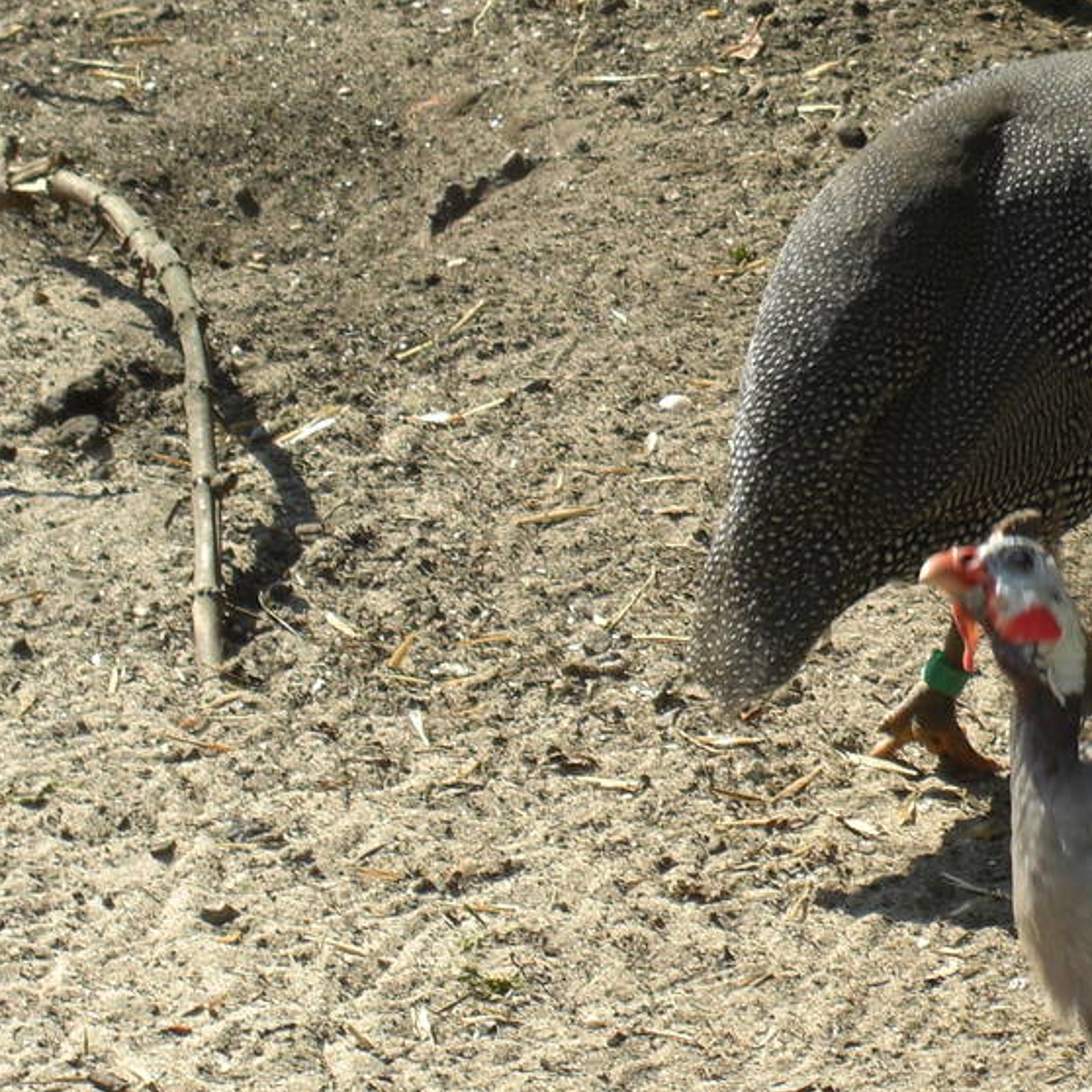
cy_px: 292
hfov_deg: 6.0
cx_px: 1337
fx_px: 10315
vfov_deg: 6.1
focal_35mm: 289
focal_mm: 23.7
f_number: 5.1
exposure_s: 1/200
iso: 80
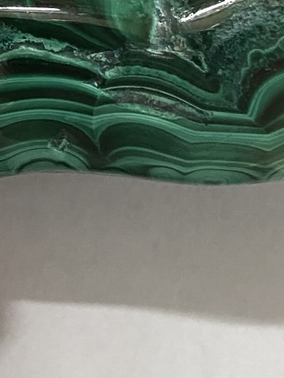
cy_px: 55
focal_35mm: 103
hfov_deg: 14.3
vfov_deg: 18.8
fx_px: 1126
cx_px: 48
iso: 320
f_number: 1.8
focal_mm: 4.25
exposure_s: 1/60
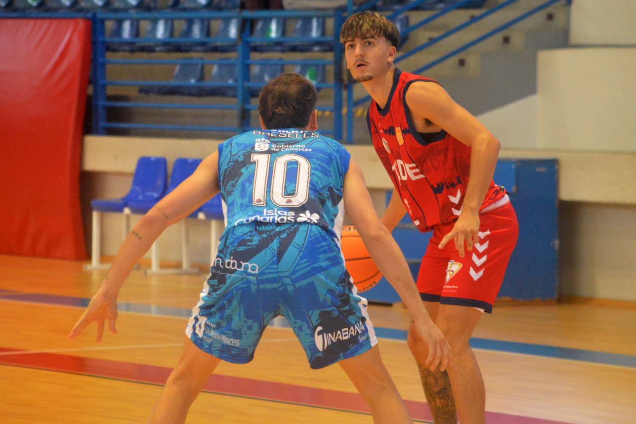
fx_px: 3710
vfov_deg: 6.5
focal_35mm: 210
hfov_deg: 9.8
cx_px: 318
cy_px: 212
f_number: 6.3
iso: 3200
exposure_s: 1/400
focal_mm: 140
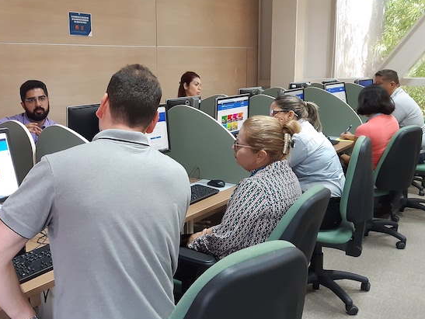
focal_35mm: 38
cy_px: 154
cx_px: 116
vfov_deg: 37.8
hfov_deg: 47.4
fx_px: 467
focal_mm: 3.92
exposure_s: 1/40
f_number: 1.7
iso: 250
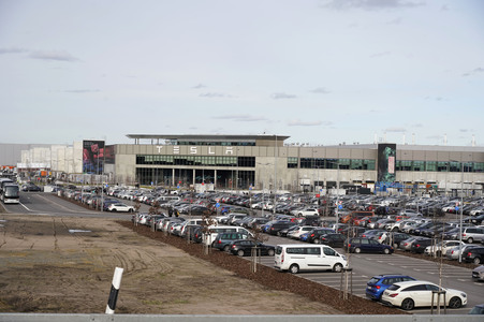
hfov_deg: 26.7
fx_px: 1021
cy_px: 161
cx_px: 242
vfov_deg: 17.9
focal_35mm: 76
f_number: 8
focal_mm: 76
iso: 320
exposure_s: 1/800
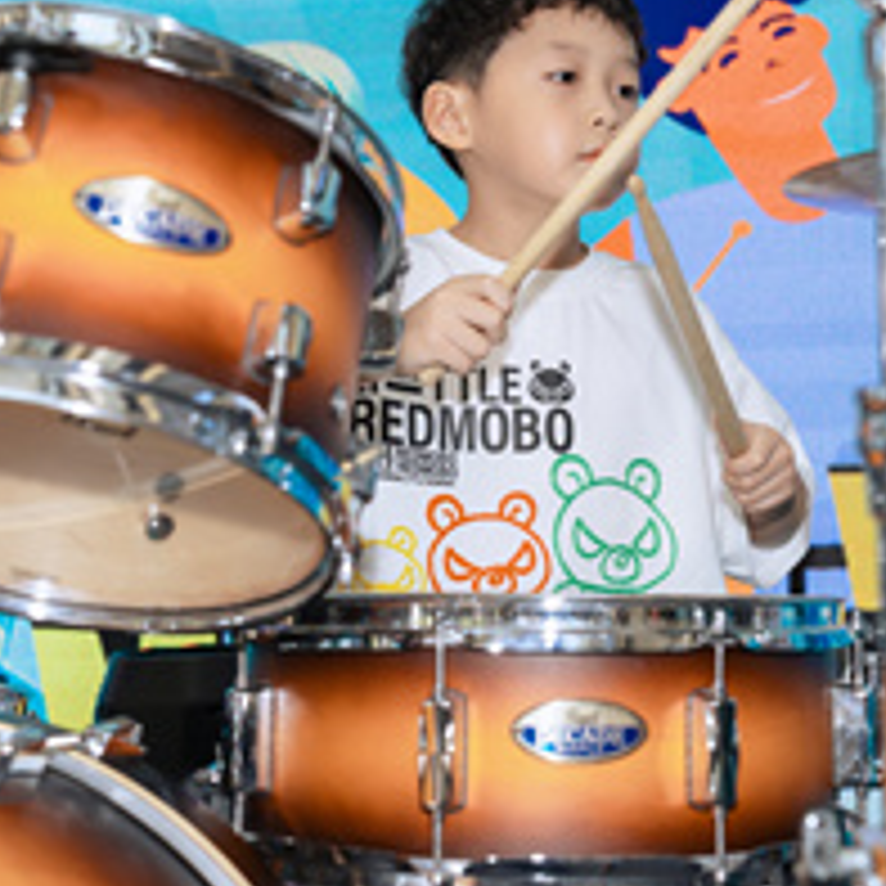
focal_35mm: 74
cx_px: 612
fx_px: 2143
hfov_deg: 23.2
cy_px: 346
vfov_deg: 23.3
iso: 200
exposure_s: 1/125
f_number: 4
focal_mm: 43
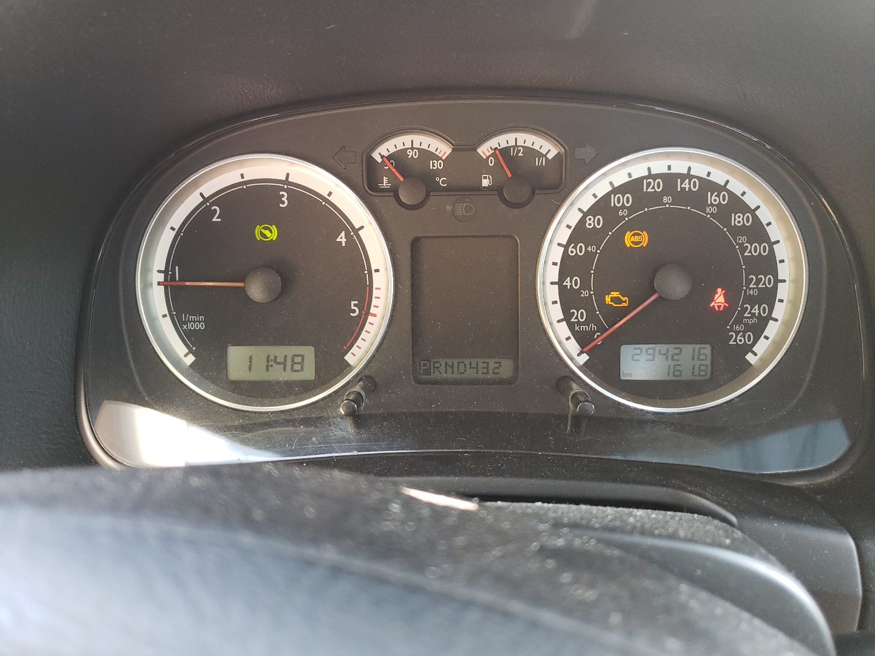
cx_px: 438
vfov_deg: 53.1
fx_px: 657
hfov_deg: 67.3
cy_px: 328
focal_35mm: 26
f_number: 1.5
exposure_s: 1/50
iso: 115
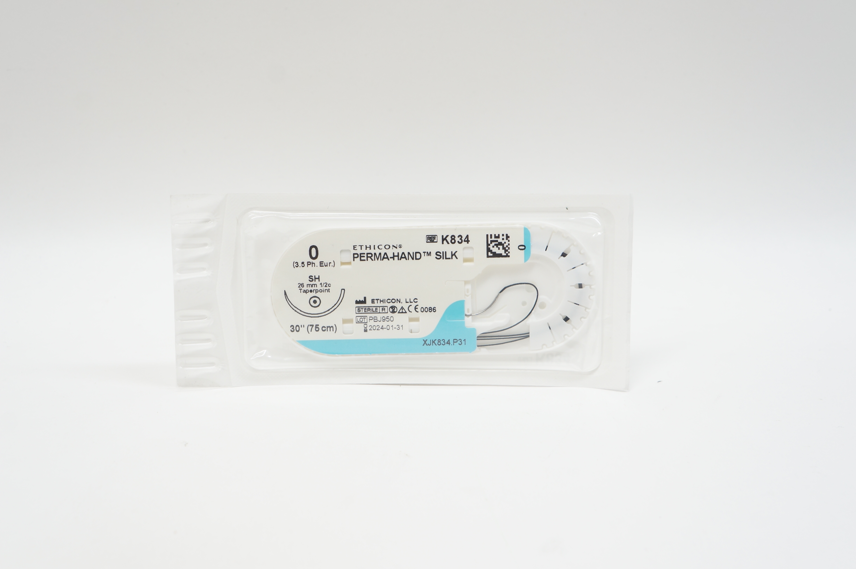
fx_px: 1033
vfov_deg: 30.8
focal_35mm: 44
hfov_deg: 45.0
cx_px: 428
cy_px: 284
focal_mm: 29
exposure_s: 1/40
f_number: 7.1
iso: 400
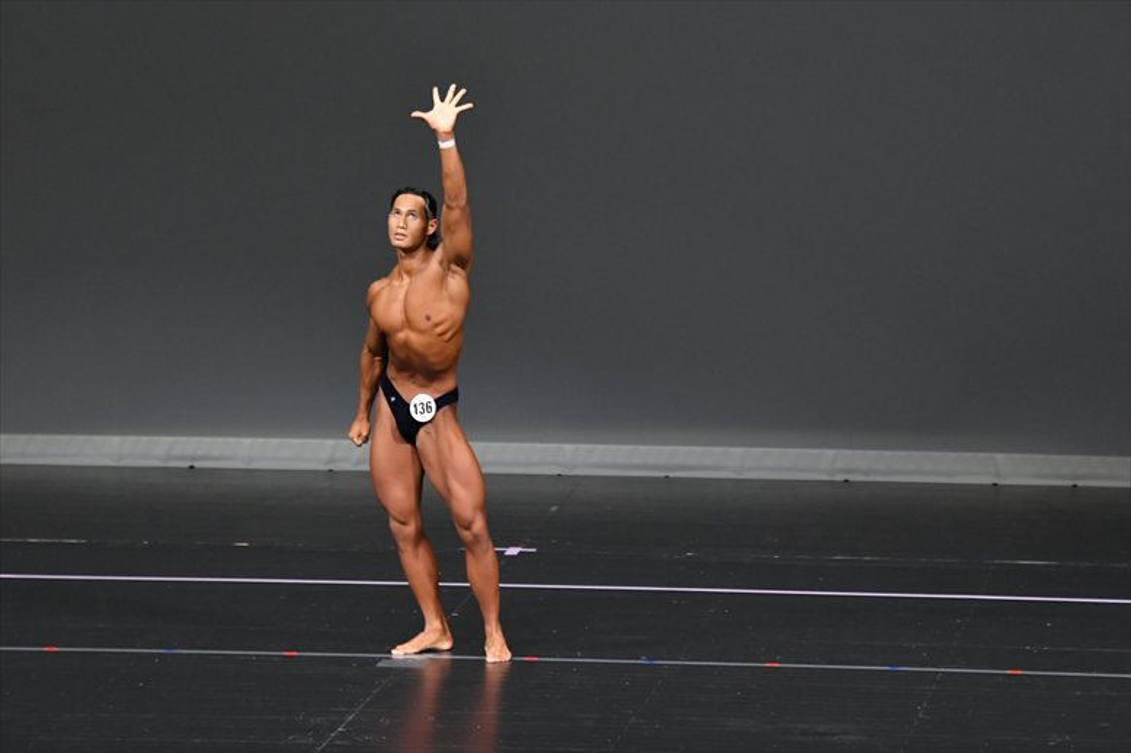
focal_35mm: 255
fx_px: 8007
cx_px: 566
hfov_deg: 8.1
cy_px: 376
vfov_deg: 5.4
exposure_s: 1/400
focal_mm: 170
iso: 4000
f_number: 5.6
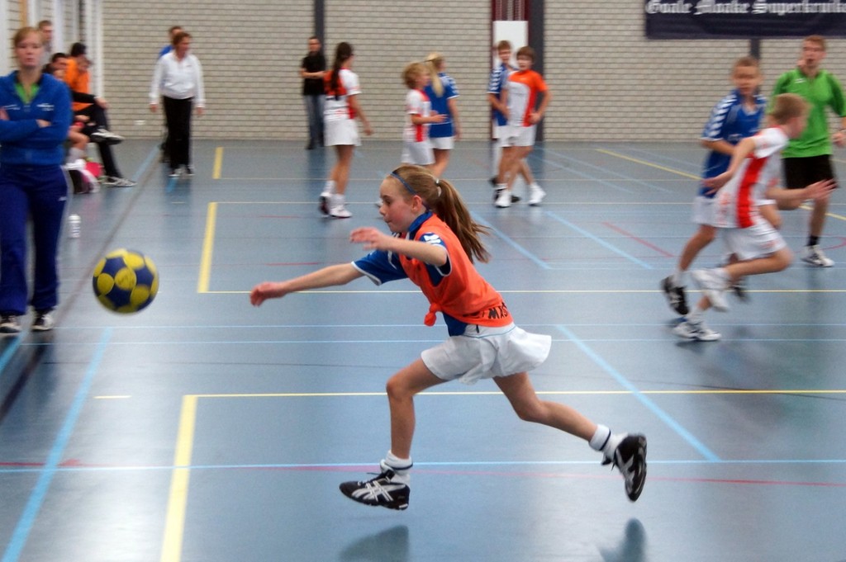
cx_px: 423
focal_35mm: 68
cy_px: 281
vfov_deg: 20.1
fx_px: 1585
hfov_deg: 29.9
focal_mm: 45
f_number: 4.5
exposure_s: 1/160
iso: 1250
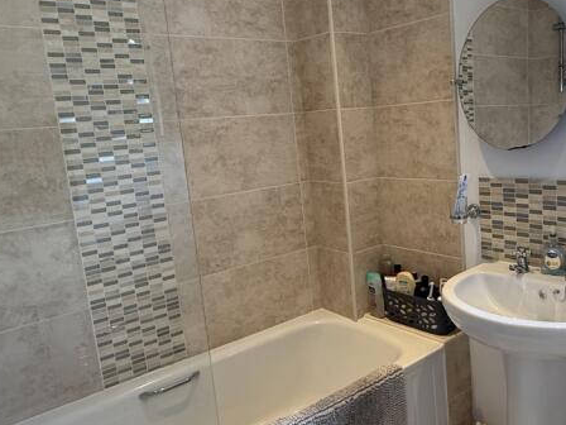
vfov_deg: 44.2
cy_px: 204
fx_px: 523
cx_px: 366
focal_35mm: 32
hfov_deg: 55.9
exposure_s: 1/100
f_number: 2.2
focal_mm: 2.22
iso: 200
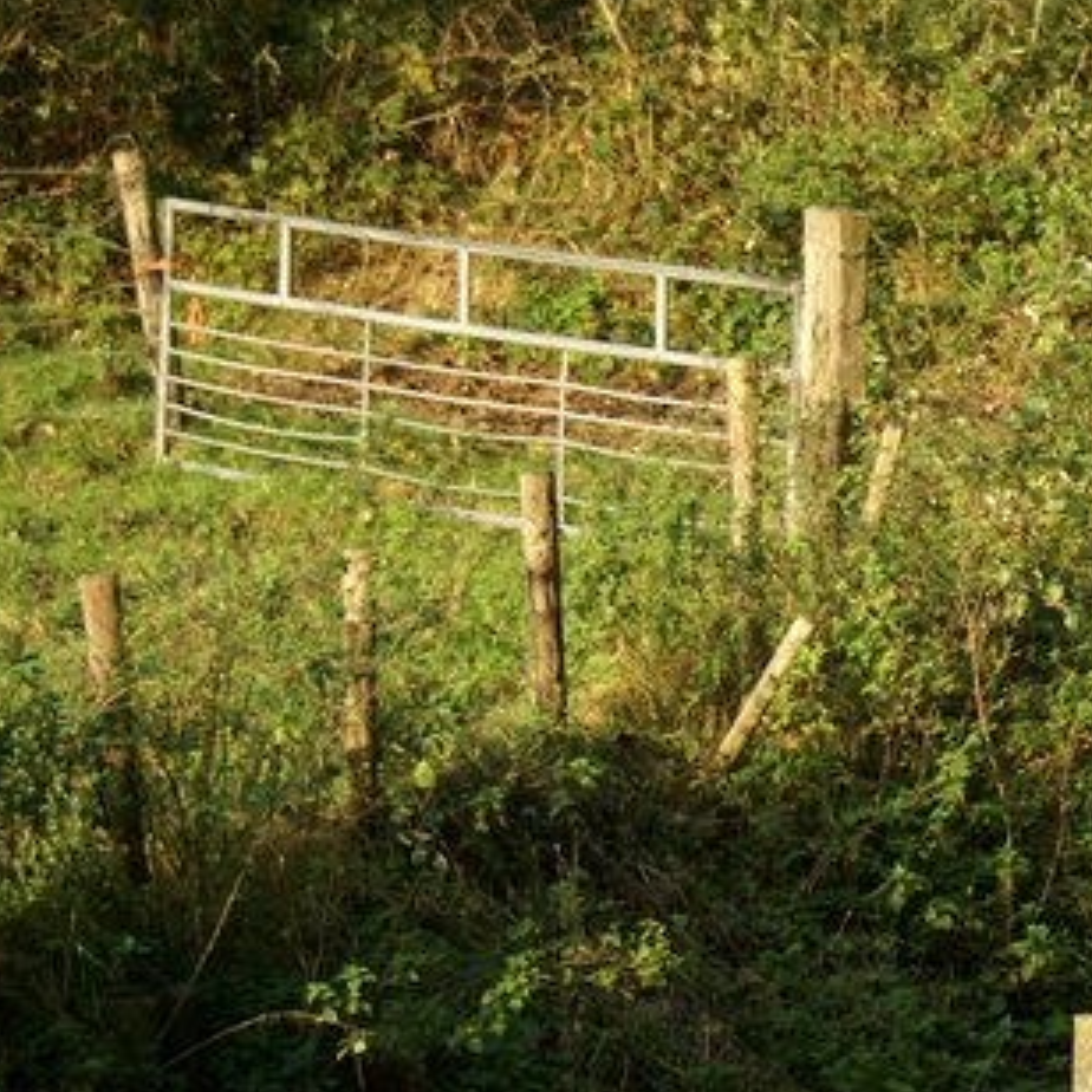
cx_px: 1252
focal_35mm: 249
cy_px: 879
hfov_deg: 7.0
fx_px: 8891
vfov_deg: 7.0
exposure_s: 1/250
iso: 200
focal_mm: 75
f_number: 4.5
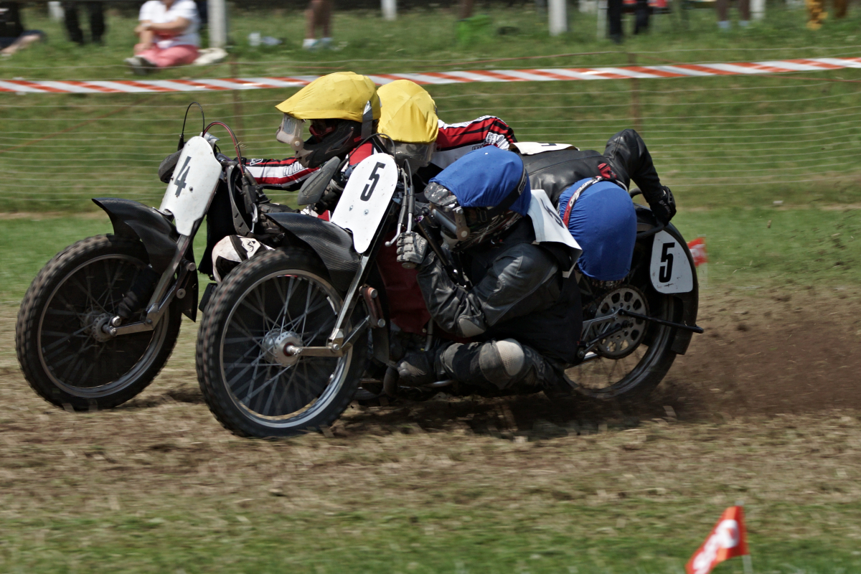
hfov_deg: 9.1
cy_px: 287
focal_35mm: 225
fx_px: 5381
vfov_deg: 6.1
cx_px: 430
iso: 200
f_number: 9
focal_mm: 150
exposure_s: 1/800
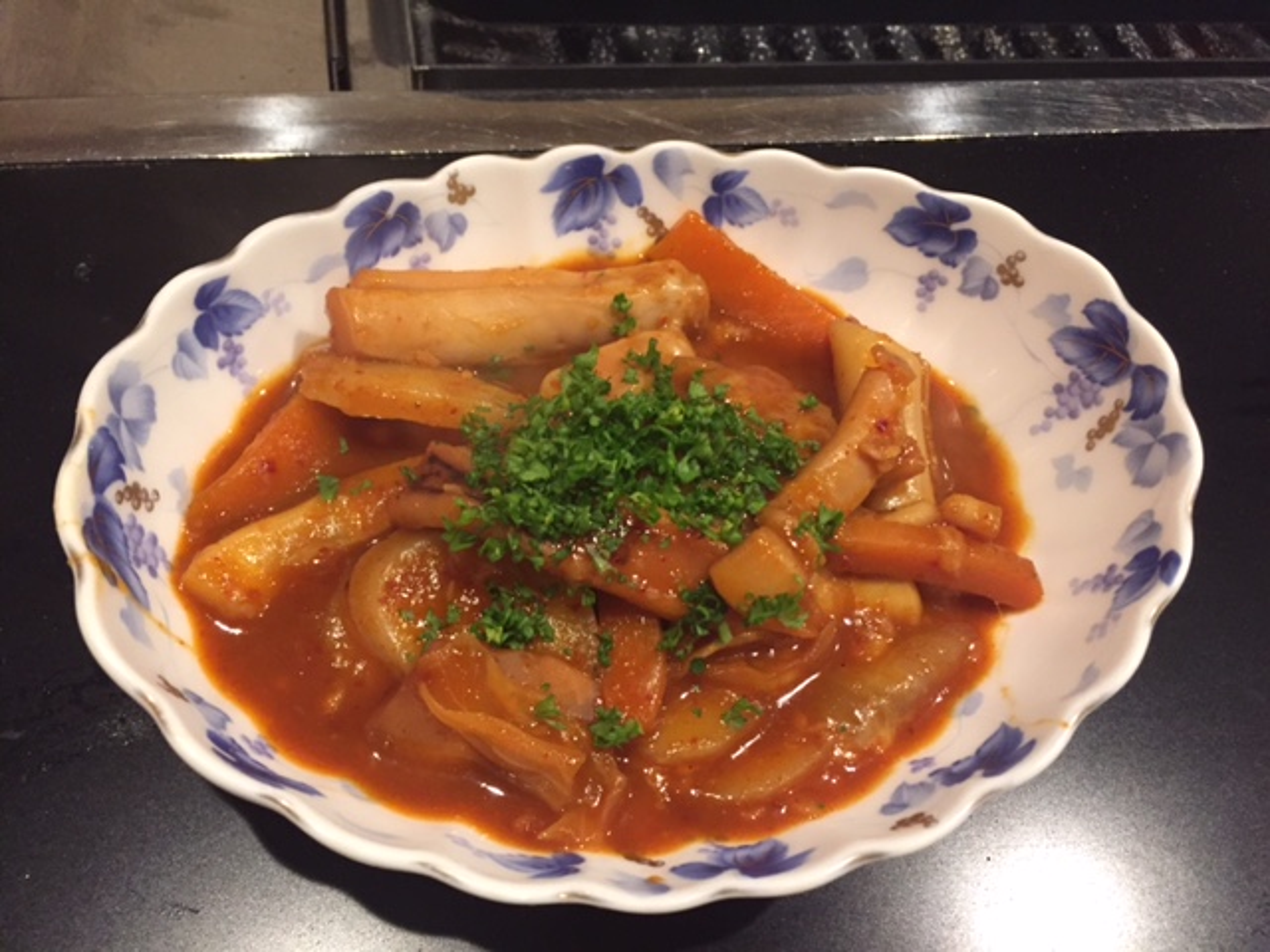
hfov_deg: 61.7
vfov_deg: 48.2
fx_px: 1064
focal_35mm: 29
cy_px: 476
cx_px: 635
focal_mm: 4.15
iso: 250
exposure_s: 1/24
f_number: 2.2
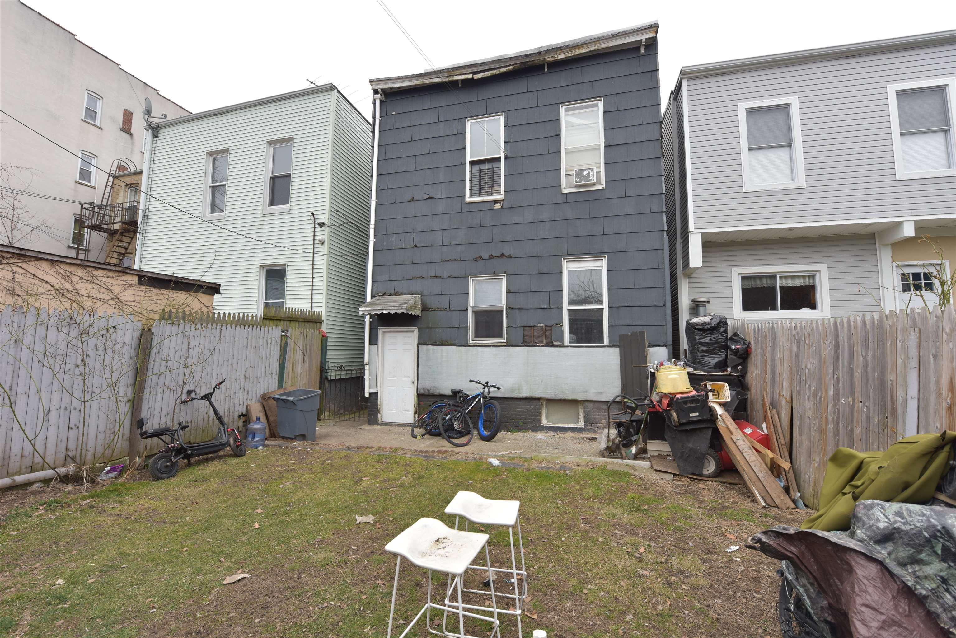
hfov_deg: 104.2
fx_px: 372
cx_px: 478
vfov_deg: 81.2
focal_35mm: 14
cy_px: 319
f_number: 7.1
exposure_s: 1/100
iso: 160
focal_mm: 14
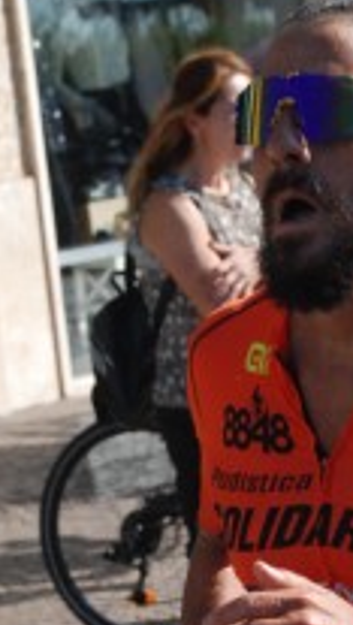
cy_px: 571
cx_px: 264
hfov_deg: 5.1
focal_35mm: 237
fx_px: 3929
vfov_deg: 9.0
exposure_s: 1/1600
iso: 1000
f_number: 7.1
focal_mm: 52
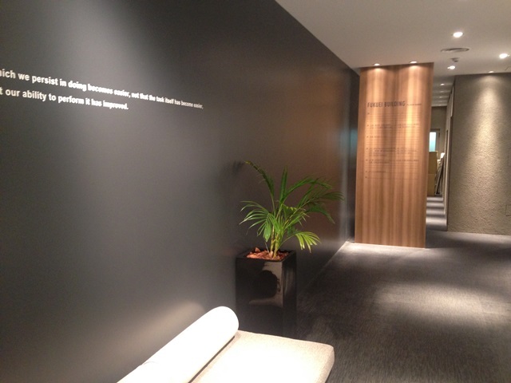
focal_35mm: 33
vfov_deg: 42.9
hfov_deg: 55.4
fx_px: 487
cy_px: 192
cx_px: 256
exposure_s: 1/20
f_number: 2.4
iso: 200
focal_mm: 4.12
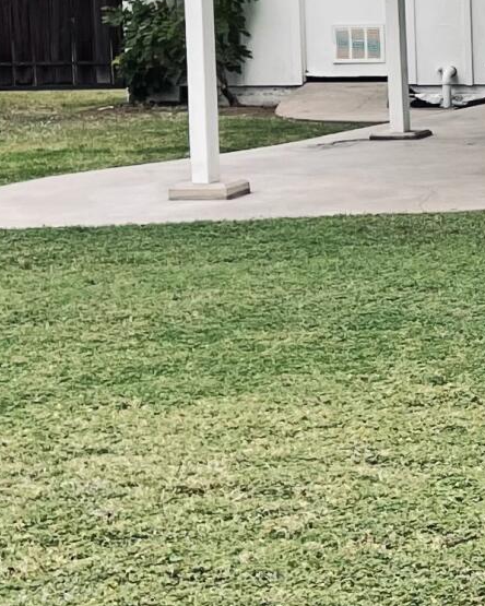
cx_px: 1246
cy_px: 100
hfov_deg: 9.9
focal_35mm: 132
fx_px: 2368
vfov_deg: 14.5
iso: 32
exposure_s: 1/1048
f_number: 1.6
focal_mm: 5.1
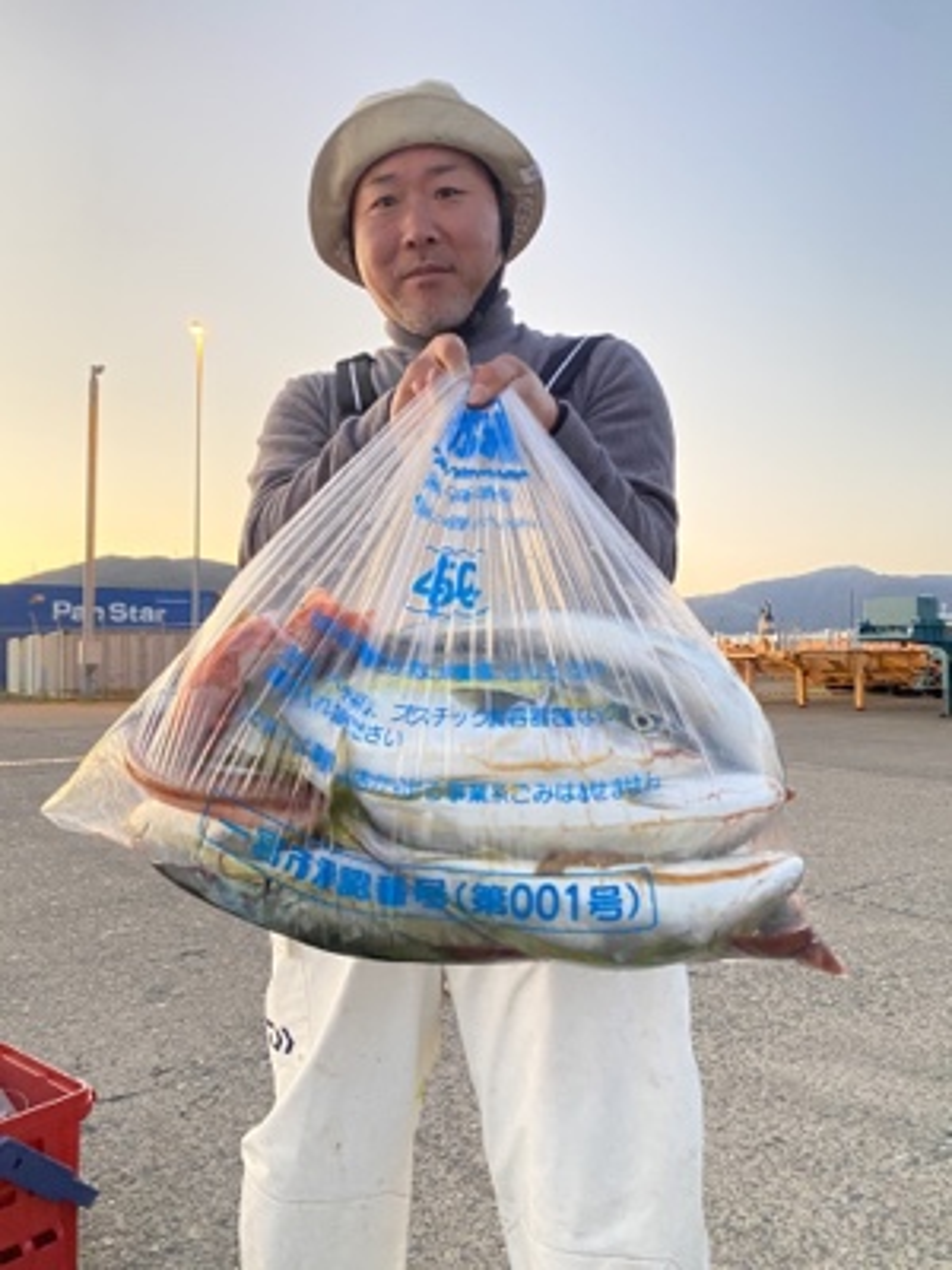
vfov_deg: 67.3
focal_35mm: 26
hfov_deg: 53.1
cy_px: 635
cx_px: 476
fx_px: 953
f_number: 1.8
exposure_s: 1/60
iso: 320
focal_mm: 4.25
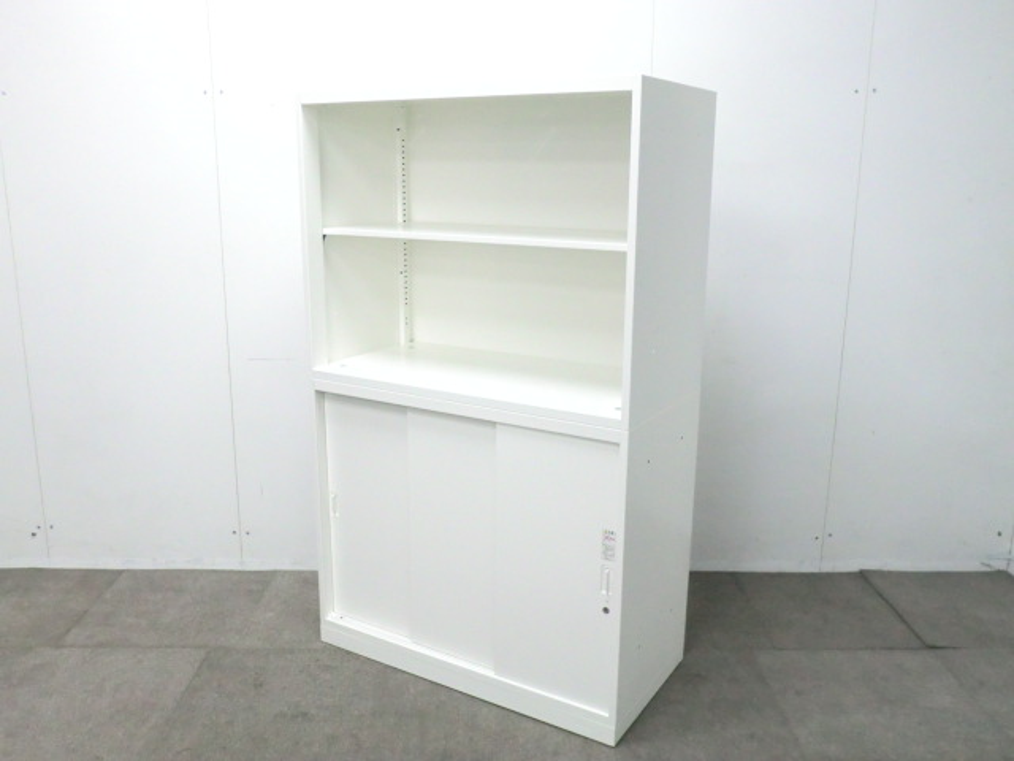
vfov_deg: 44.2
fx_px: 937
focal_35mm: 32
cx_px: 507
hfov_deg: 56.8
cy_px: 380
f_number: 3.5
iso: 640
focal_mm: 5.8
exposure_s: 1/60
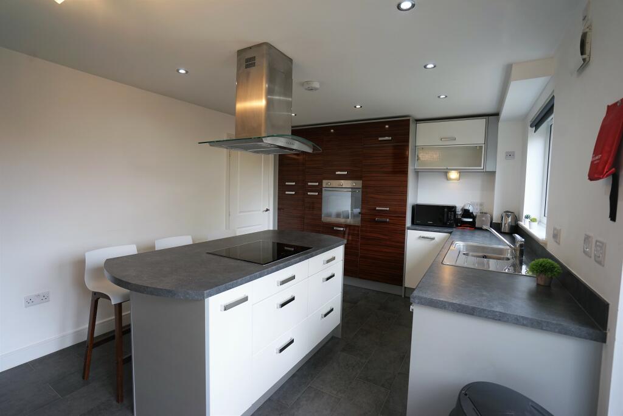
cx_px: 312
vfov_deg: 73.8
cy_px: 208
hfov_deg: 96.7
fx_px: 277
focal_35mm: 16
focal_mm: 16
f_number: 4
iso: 320
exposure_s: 1/160
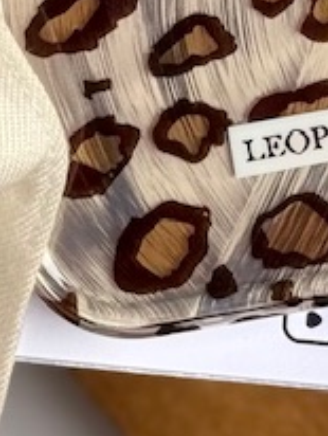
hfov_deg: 5.0
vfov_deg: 6.5
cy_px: -396
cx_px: 201
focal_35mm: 298
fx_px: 3757
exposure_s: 1/493
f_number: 1.78
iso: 80
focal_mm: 6.76
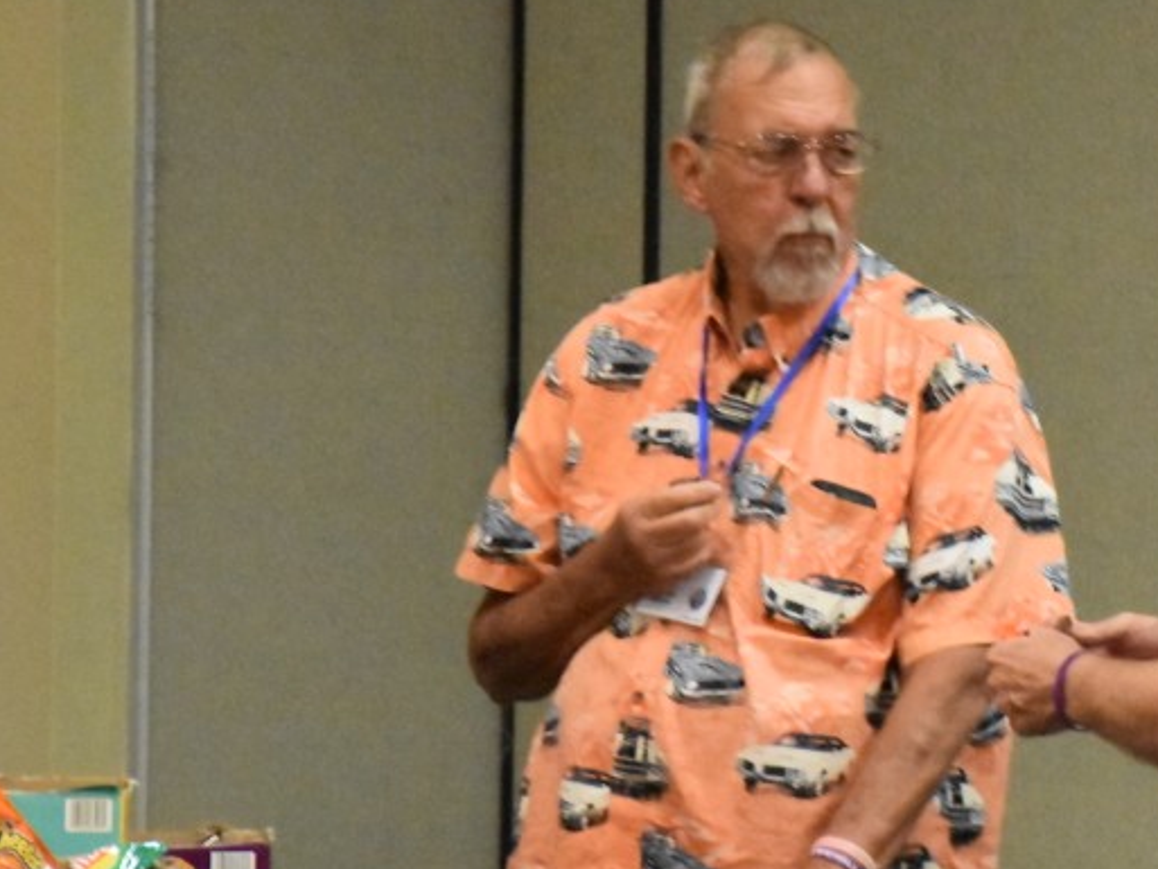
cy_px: 368
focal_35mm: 340
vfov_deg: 4.4
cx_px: 937
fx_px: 11379
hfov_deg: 5.8
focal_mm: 105
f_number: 5.6
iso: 12800
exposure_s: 1/100
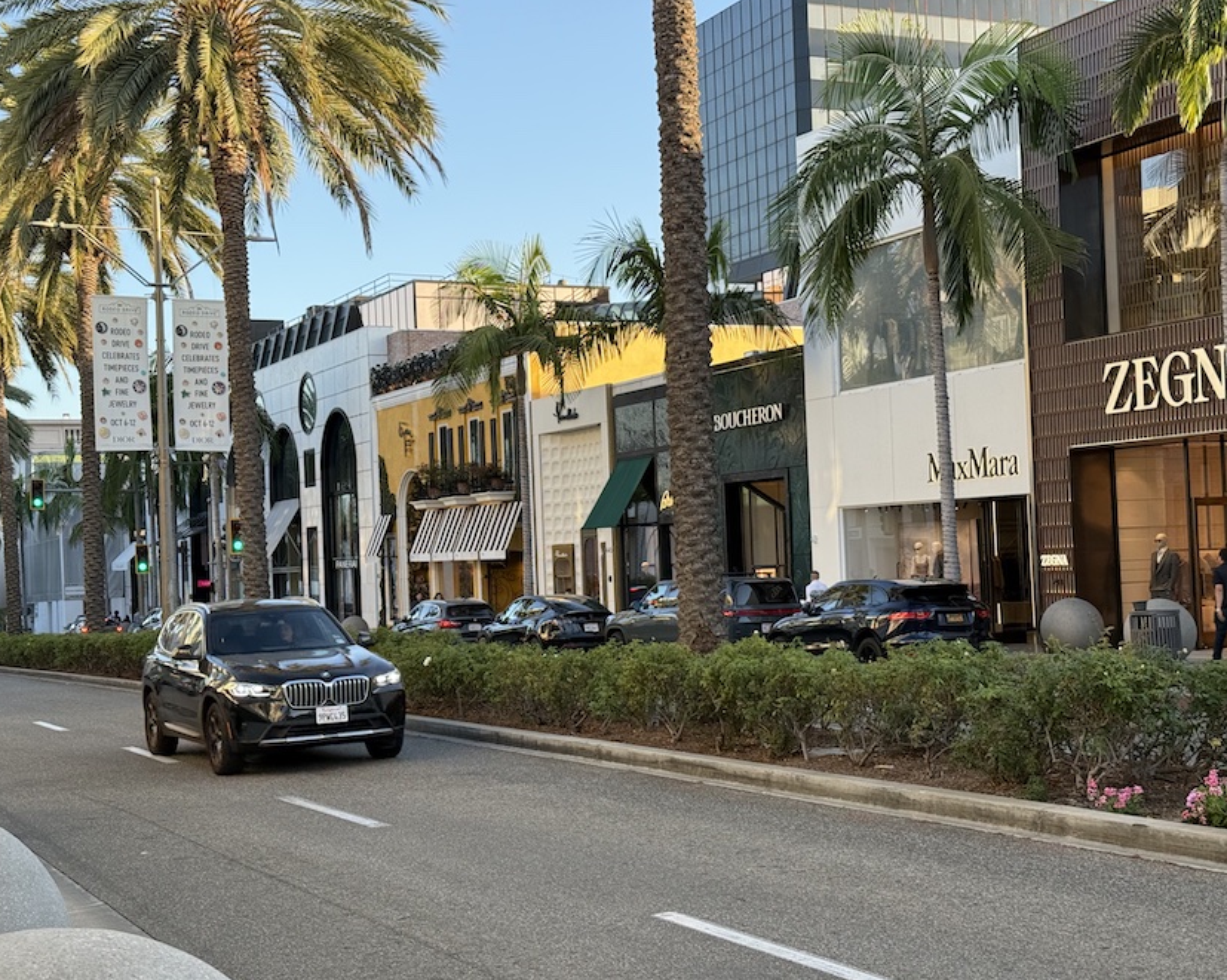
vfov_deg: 29.7
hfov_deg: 36.7
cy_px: 496
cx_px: 636
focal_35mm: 51
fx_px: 1851
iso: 64
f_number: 1.78
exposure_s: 1/472
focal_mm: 6.76
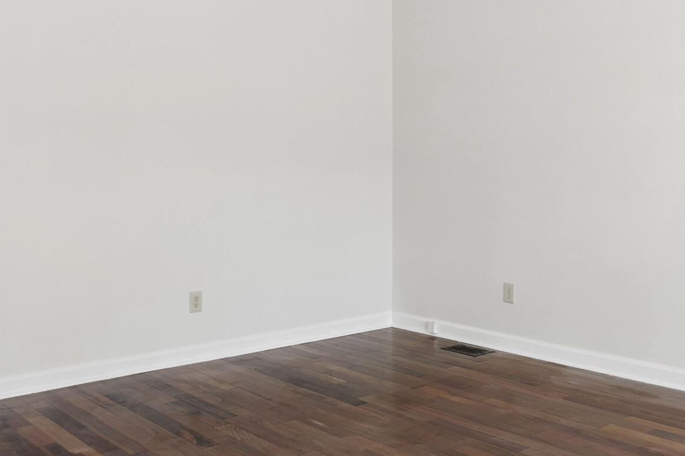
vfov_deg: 33.9
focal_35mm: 39
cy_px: 154
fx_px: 742
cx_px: 375
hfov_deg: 49.5
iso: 100
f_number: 8
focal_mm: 10
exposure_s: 1/2
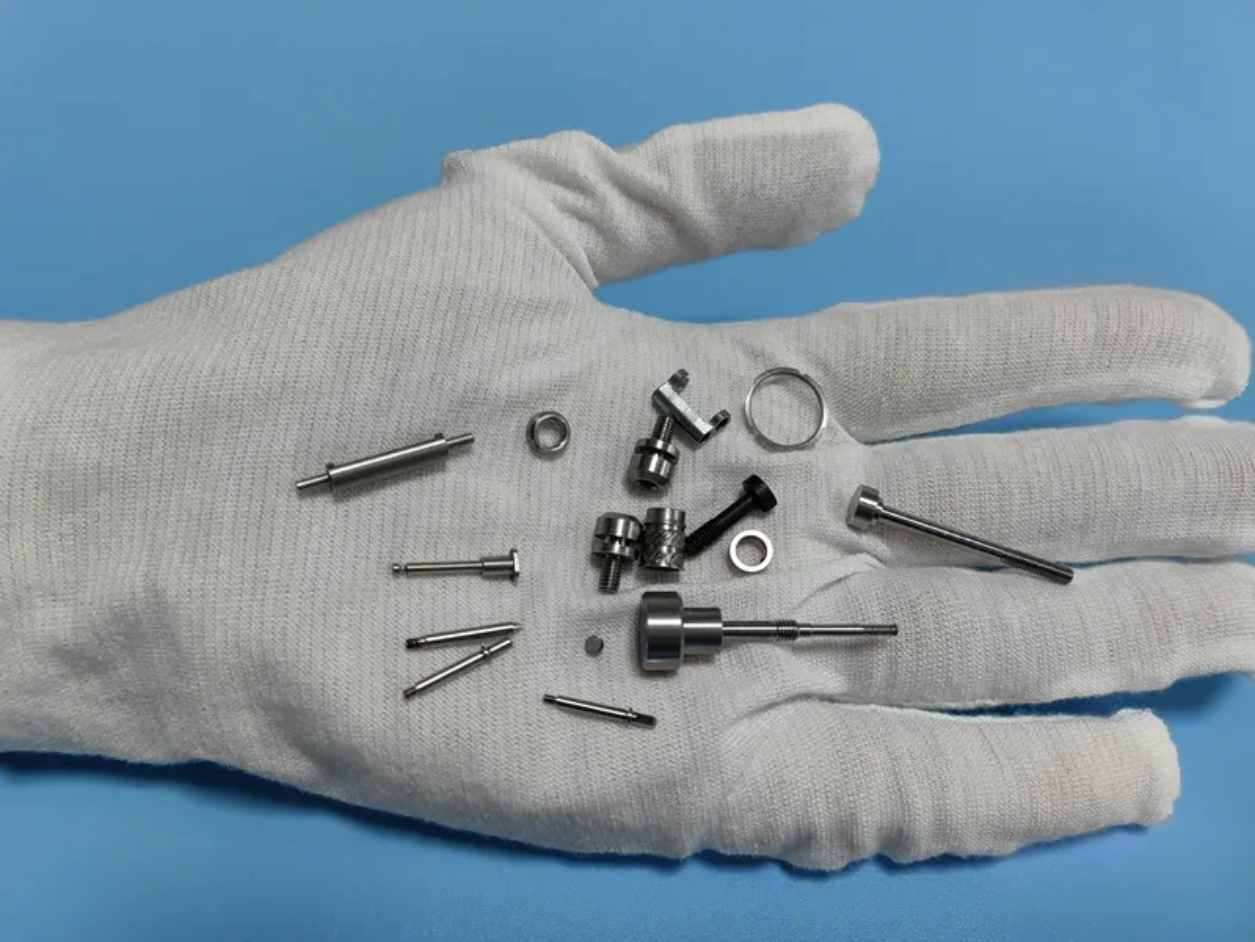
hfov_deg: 65.3
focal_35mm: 27
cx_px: 628
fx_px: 979
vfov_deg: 51.4
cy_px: 471
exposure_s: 1/300
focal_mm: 5.54
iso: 800
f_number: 1.8
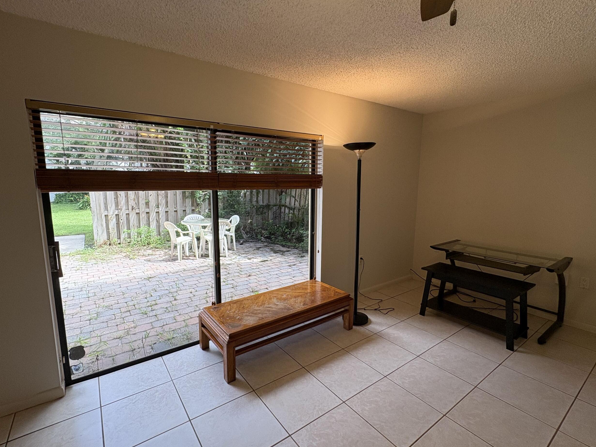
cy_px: 224
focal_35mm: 17
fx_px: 293
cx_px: 289
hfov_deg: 91.0
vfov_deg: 74.7
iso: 40
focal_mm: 2.22
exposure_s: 1/137
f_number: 2.2
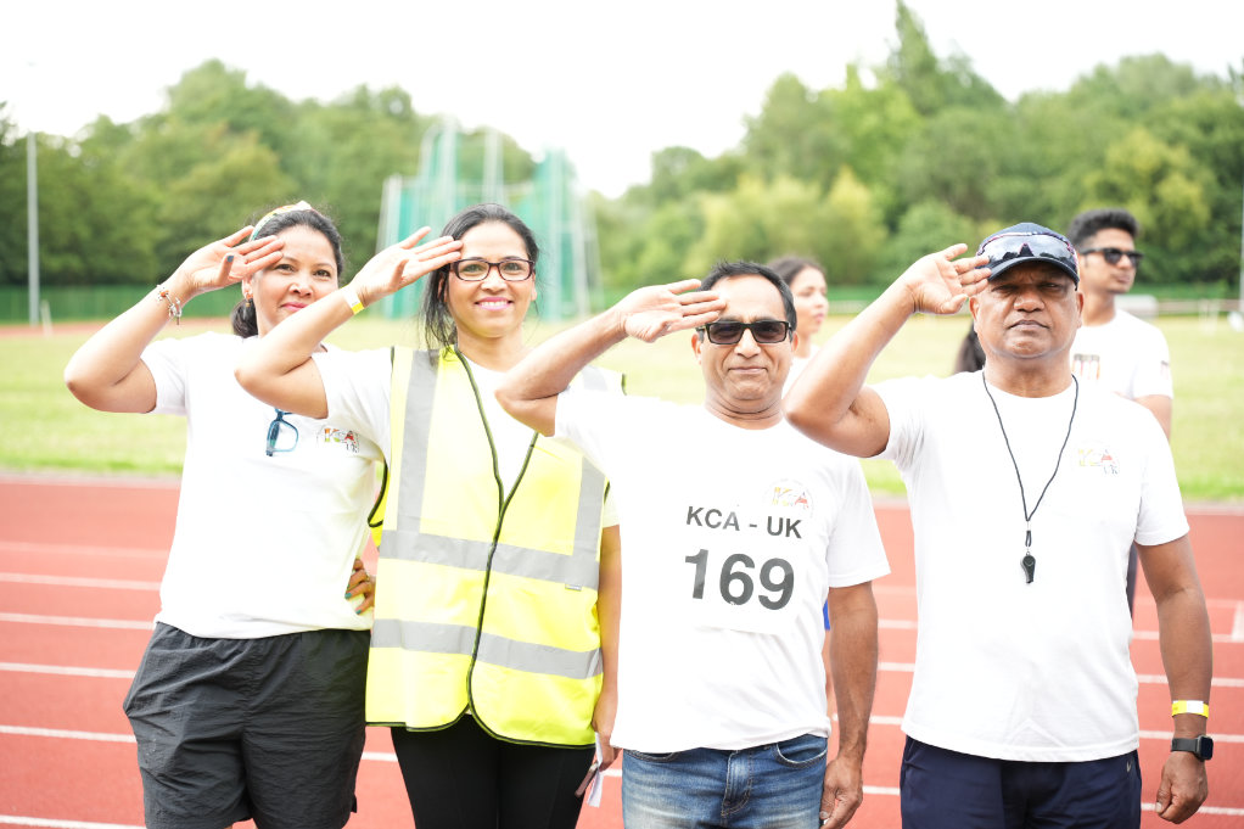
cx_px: 622
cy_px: 414
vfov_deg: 19.5
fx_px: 2418
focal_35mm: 70
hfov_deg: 28.8
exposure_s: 1/400
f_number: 2.8
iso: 400
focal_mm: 70
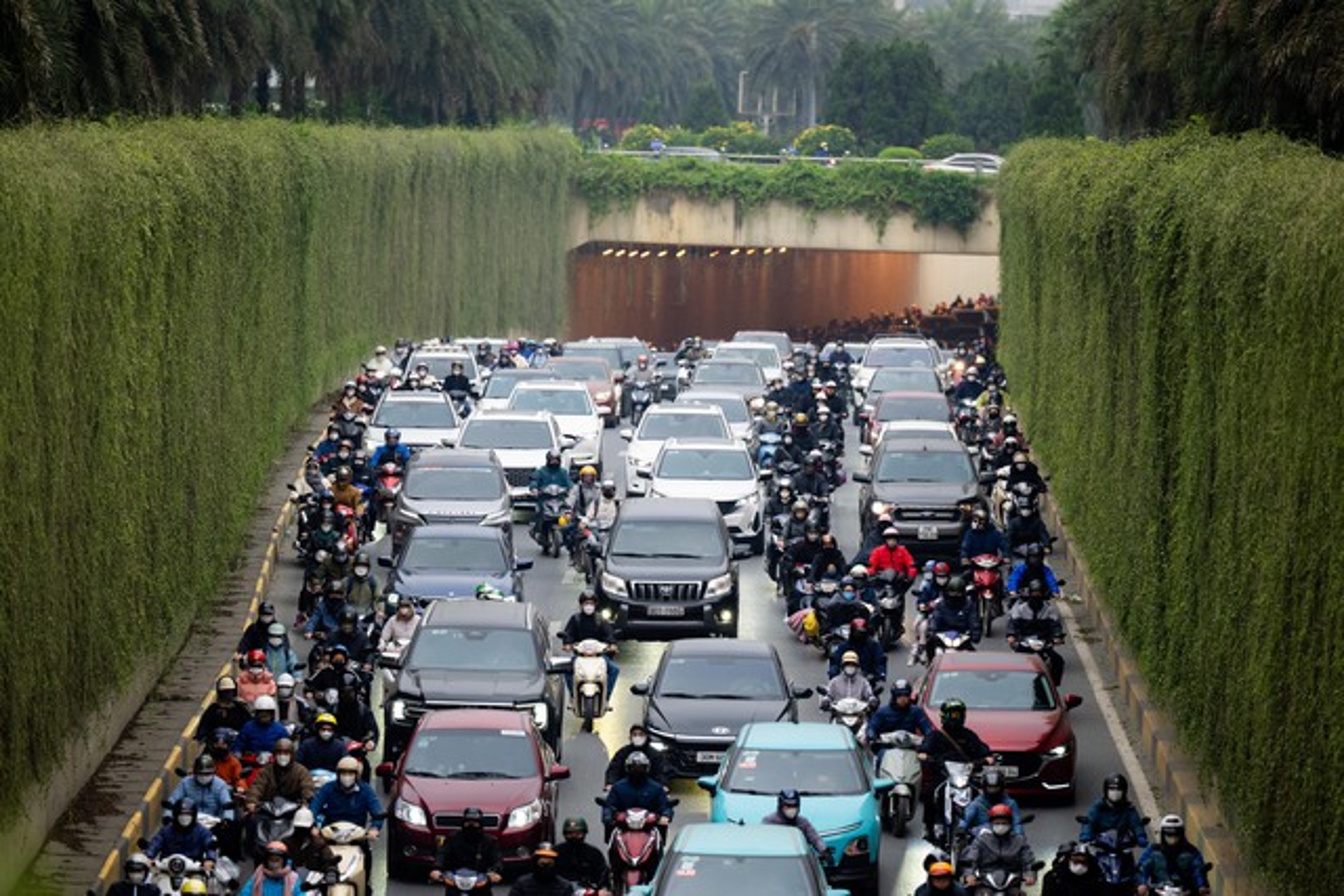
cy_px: 448
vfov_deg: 6.9
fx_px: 7468
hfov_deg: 10.3
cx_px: 672
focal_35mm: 200
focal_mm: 200
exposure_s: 1/500
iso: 640
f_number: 3.2
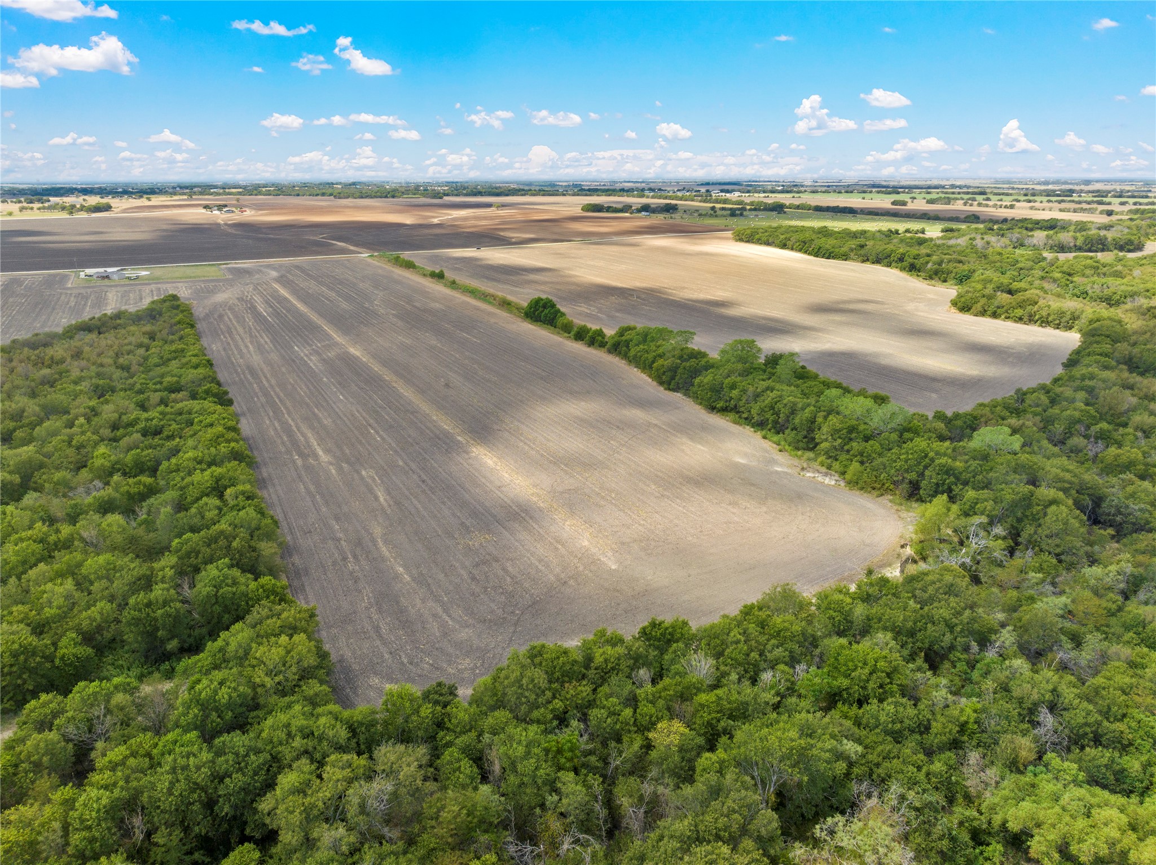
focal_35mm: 24
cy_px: 432
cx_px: 578
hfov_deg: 71.6
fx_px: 801
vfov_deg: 56.8
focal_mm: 12.29
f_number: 4.5
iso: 100
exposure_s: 1/640
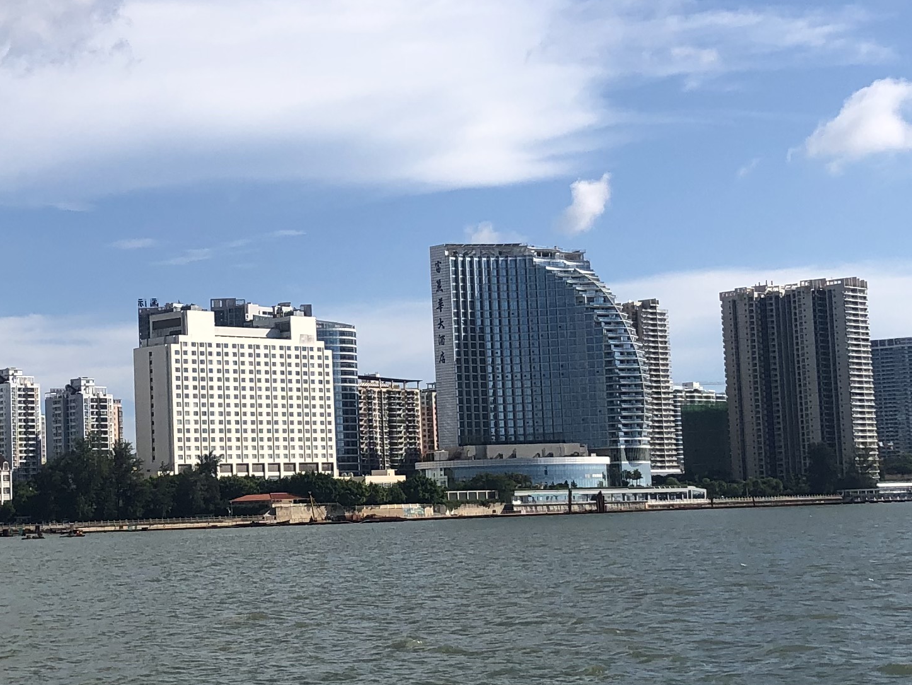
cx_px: 260
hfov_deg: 24.8
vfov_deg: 18.9
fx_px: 2056
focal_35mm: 78
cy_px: 336
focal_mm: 3.99
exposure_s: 1/3205
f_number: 1.8
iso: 20
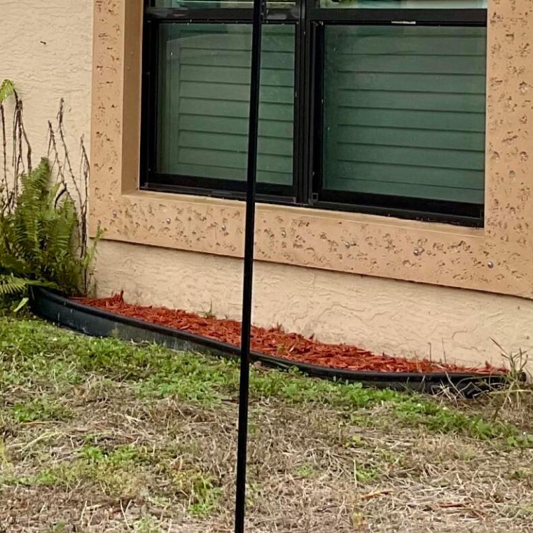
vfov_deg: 17.4
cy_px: -32
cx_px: 138
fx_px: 1690
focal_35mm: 97
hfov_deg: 17.8
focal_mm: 3
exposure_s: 1/1786
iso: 16
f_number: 1.8
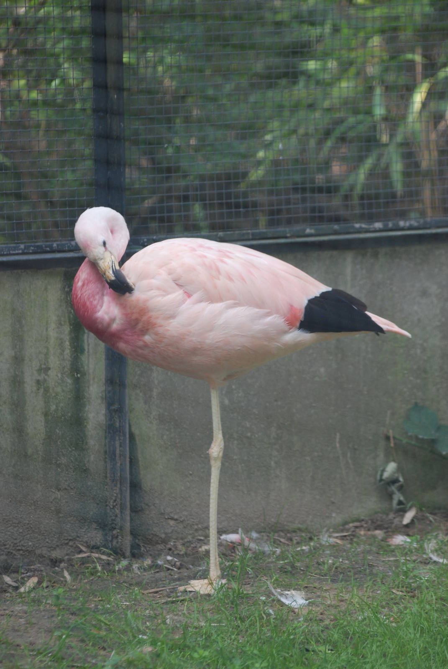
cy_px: 334
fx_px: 4188
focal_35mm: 225
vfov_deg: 9.1
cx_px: 224
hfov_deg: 6.1
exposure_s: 1/320
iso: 400
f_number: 4.5
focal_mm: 150
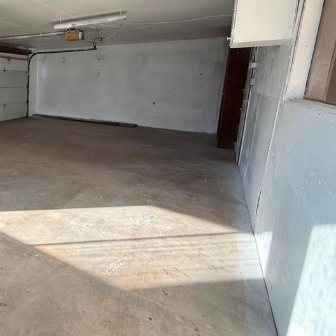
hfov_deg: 54.6
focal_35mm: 24
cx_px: 20
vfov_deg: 64.0
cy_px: 124
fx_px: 264
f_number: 2.2
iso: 100
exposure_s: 1/99
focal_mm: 2.22
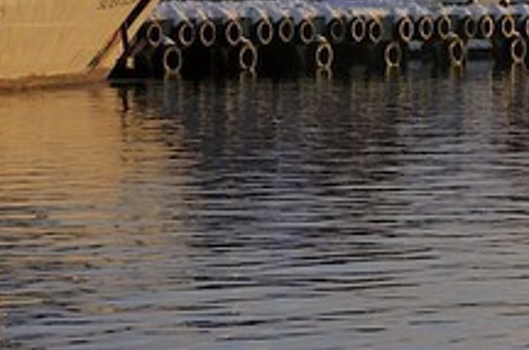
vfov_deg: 4.8
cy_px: -137
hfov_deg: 6.6
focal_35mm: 282
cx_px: 1658
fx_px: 4135
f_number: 11
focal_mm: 38
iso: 200
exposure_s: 1/160
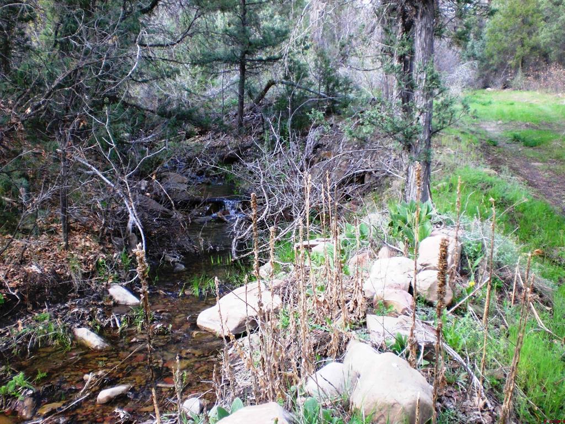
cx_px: 282
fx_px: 620
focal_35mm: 38
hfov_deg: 49.0
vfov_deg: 37.7
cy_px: 212
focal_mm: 6.3
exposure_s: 1/80
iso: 100
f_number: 3.1
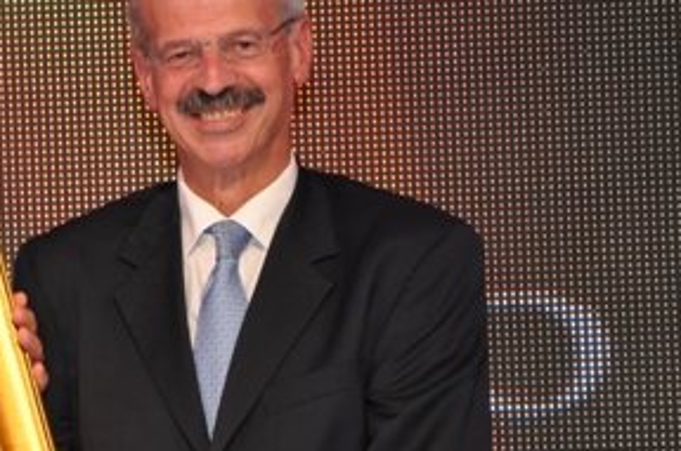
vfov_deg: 5.0
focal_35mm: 272
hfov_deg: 7.5
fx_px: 5137
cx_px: -61
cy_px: 322
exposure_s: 1/80
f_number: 6.3
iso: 1000
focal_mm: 80
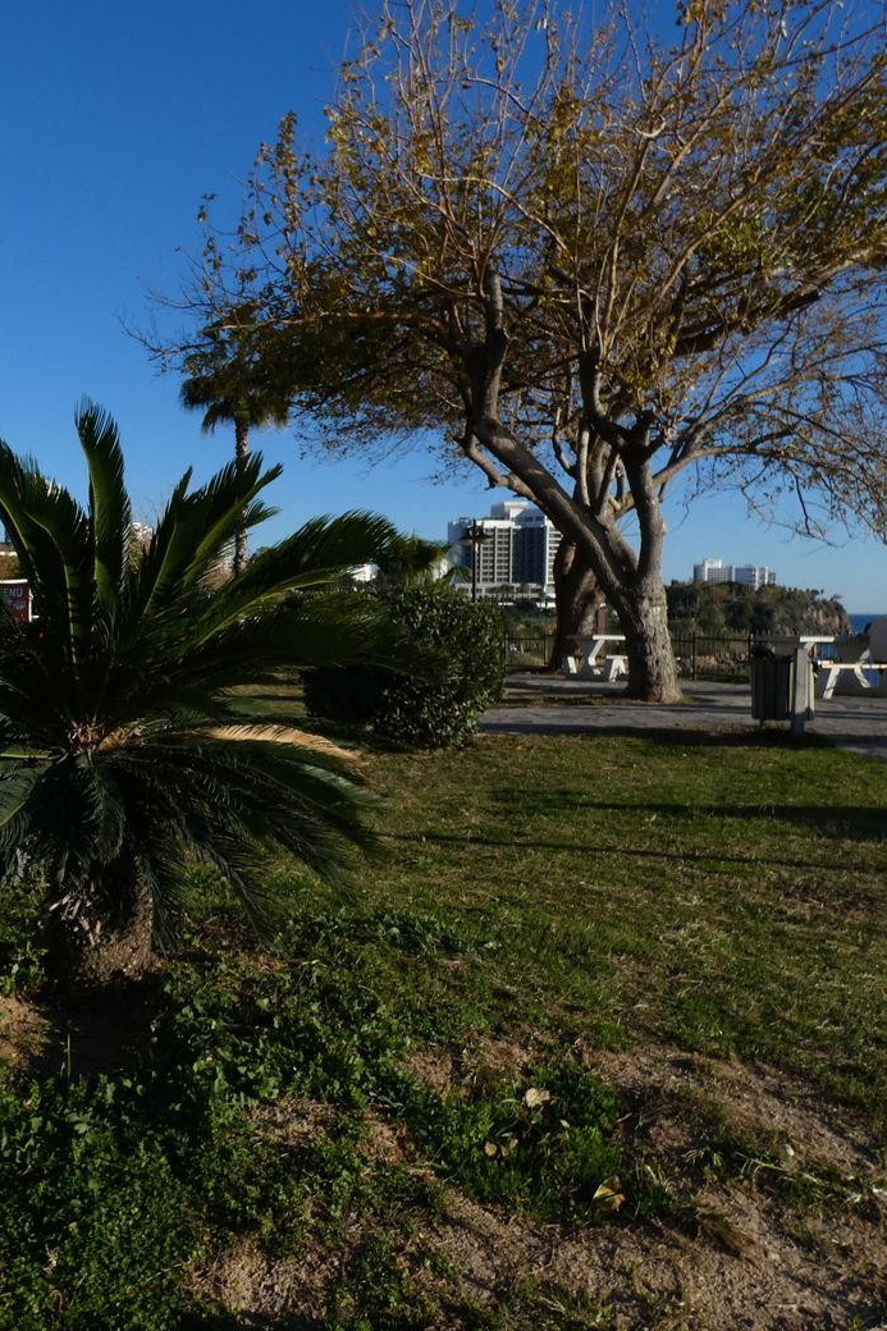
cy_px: 662
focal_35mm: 28
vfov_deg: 65.5
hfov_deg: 43.3
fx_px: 1035
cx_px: 125
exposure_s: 1/1000
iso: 80
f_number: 4.5
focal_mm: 3.6
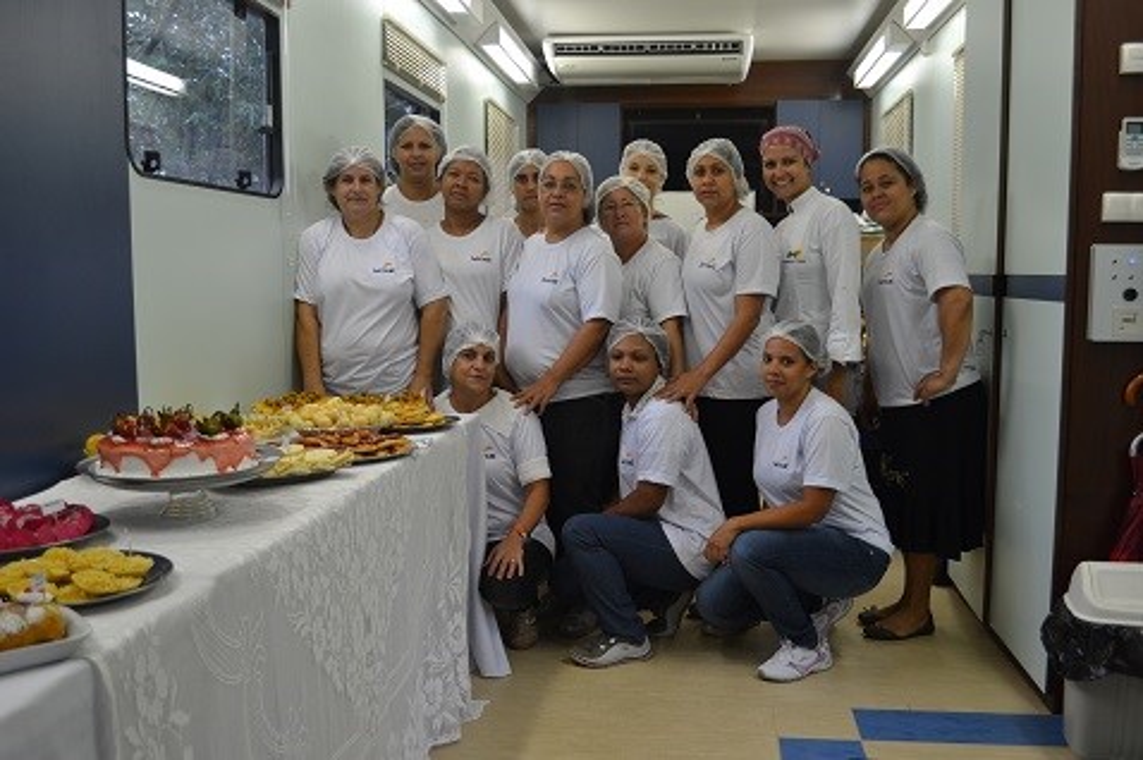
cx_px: 572
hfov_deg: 57.3
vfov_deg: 39.9
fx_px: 1047
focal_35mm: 33
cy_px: 380
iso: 400
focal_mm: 22
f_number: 4
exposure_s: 1/40
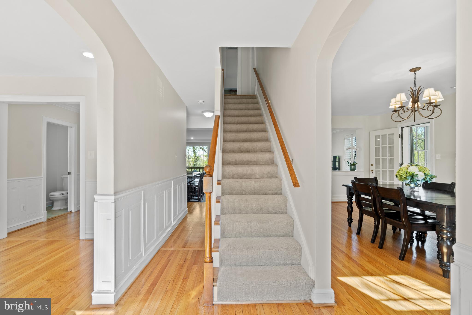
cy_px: 158
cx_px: 236
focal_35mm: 15
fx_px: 197
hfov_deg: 100.4
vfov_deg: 77.3
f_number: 9
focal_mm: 10
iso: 100
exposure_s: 1/1.25
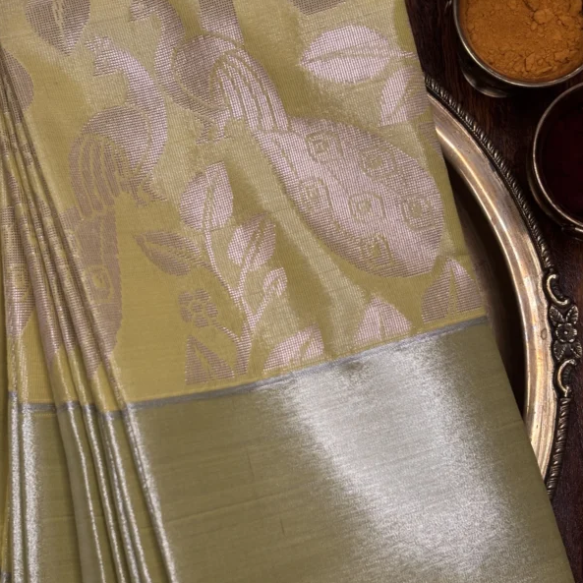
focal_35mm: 62
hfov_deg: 27.7
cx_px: 291
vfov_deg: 27.7
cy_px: 334
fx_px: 1181
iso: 32
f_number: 1.6
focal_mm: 5.96
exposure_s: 1/50
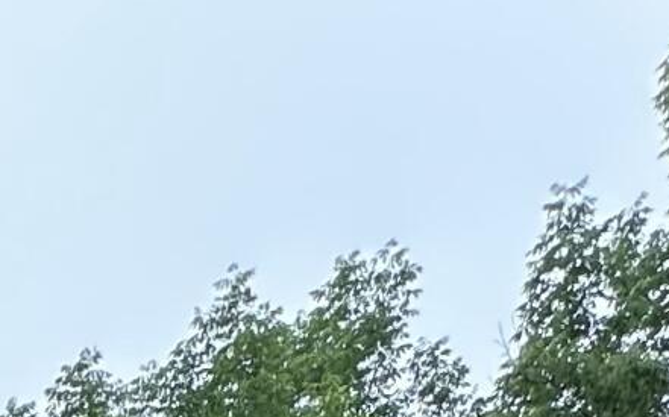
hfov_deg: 17.8
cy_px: 1700
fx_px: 1840
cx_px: -407
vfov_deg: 7.8
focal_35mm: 101
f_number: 2.2
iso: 40
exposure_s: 1/195
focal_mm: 2.22
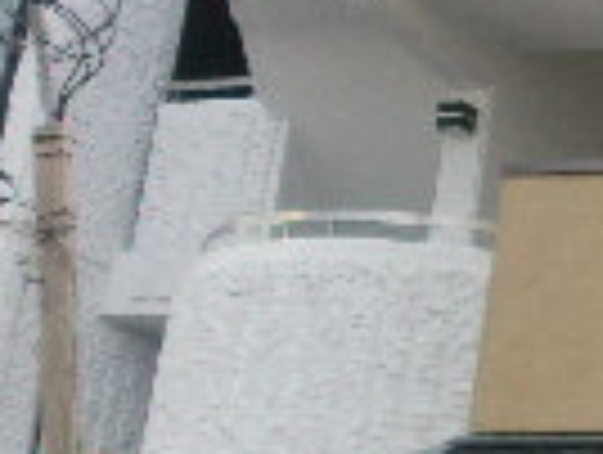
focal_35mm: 162
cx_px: 1431
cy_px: -27
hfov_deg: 10.5
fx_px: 2827
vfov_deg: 9.1
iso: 64
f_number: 2.8
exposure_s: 1/200
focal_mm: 5.58
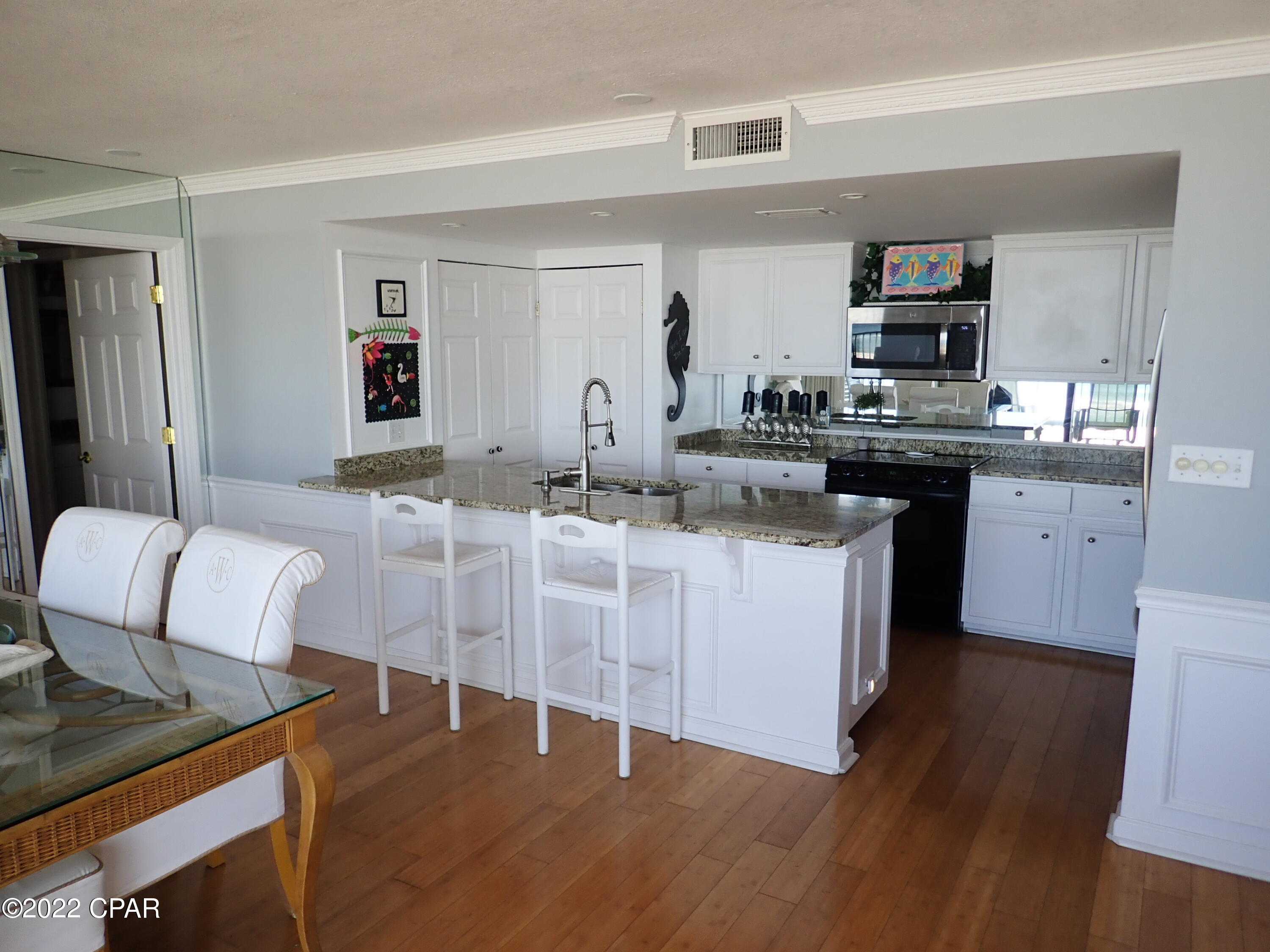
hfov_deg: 44.8
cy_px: 476
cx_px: 635
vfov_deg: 34.3
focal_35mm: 42
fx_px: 1541
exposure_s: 1/100
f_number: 2
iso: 100
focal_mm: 7.65
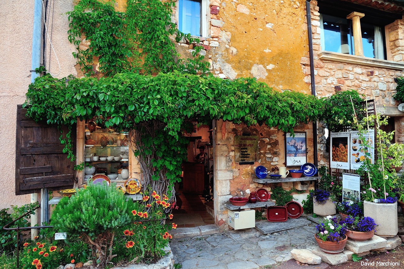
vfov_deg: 36.8
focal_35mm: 36
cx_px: 202
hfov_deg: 53.2
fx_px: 403
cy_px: 134
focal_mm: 24
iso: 200
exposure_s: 1/30
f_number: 11
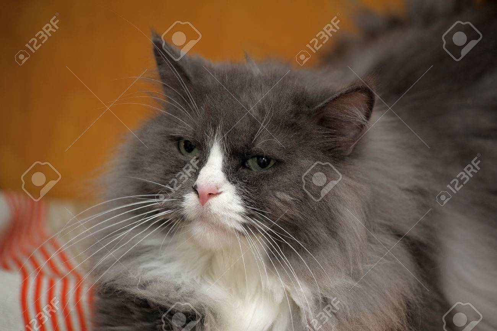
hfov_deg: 10.3
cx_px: 248
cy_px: 166
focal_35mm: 200
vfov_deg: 6.9
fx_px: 2759
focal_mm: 200
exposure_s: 1/200
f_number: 8
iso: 200
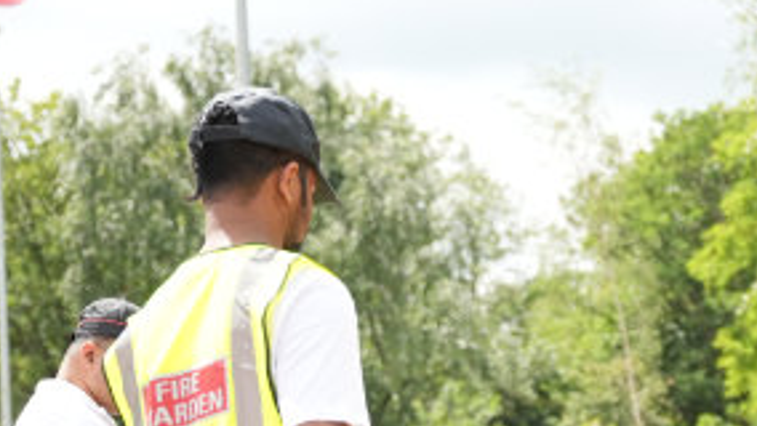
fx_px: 3394
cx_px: 1021
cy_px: 574
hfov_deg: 12.3
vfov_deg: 7.1
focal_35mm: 169
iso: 250
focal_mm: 44.8
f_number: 2.8
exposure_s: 1/1250
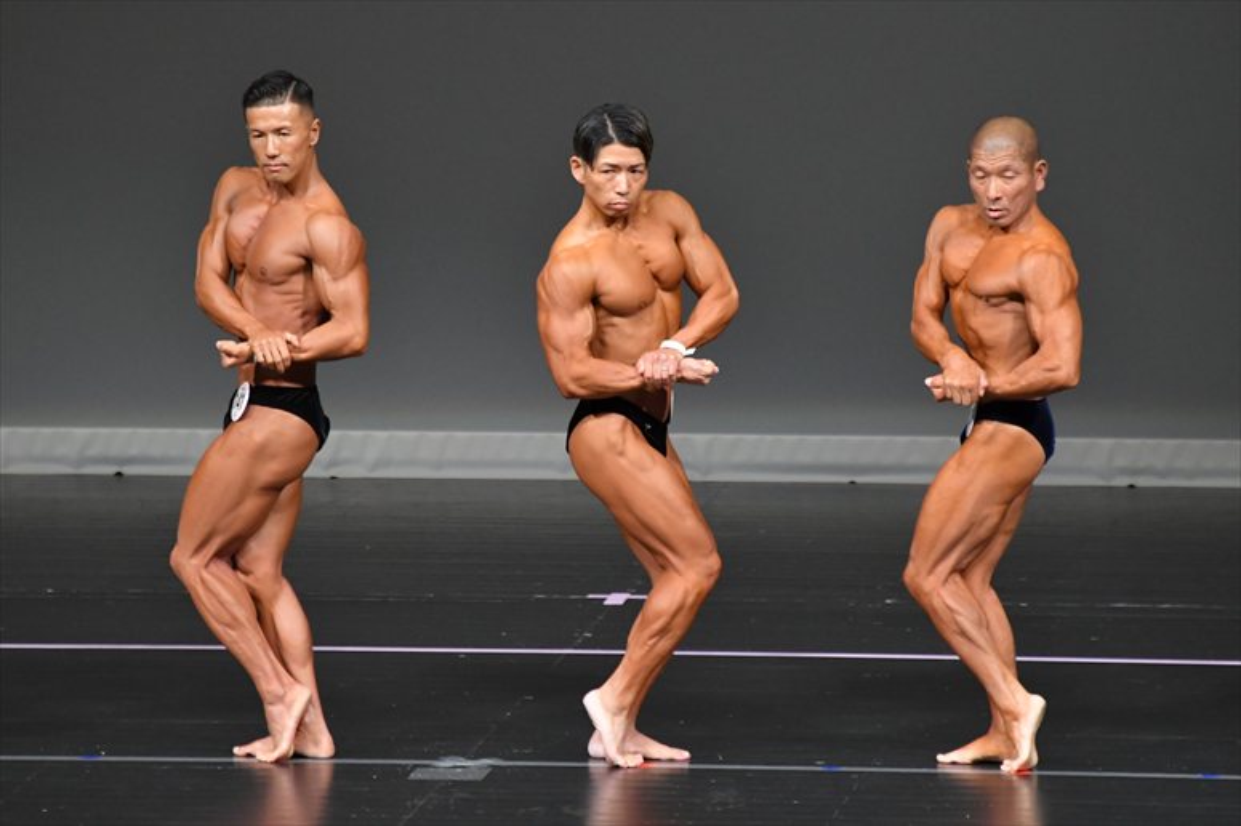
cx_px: 620
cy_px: 413
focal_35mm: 375
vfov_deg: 3.7
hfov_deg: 5.5
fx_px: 12921
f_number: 5.6
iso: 4000
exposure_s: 1/400
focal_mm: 250
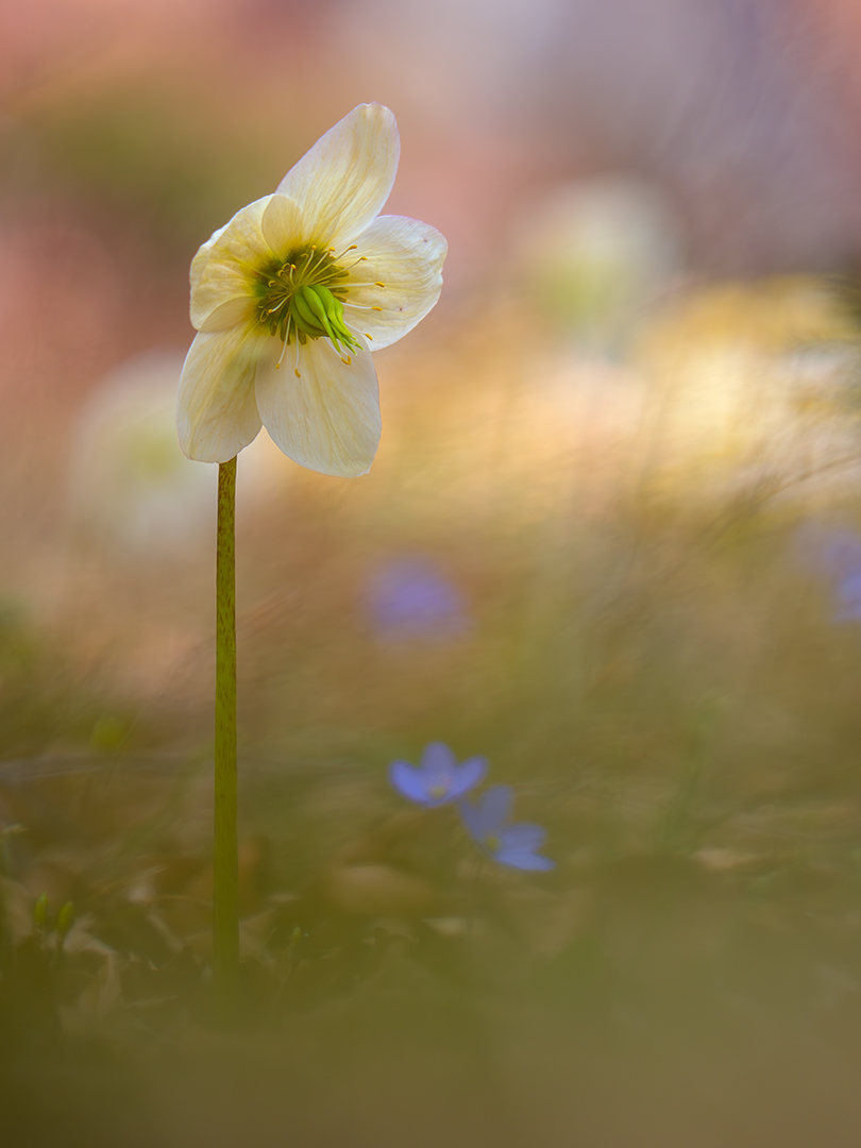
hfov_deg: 3.7
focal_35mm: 401
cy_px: 574
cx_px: 430
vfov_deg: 4.9
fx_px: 13299
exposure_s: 1/250
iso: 200
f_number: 3.5
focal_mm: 200
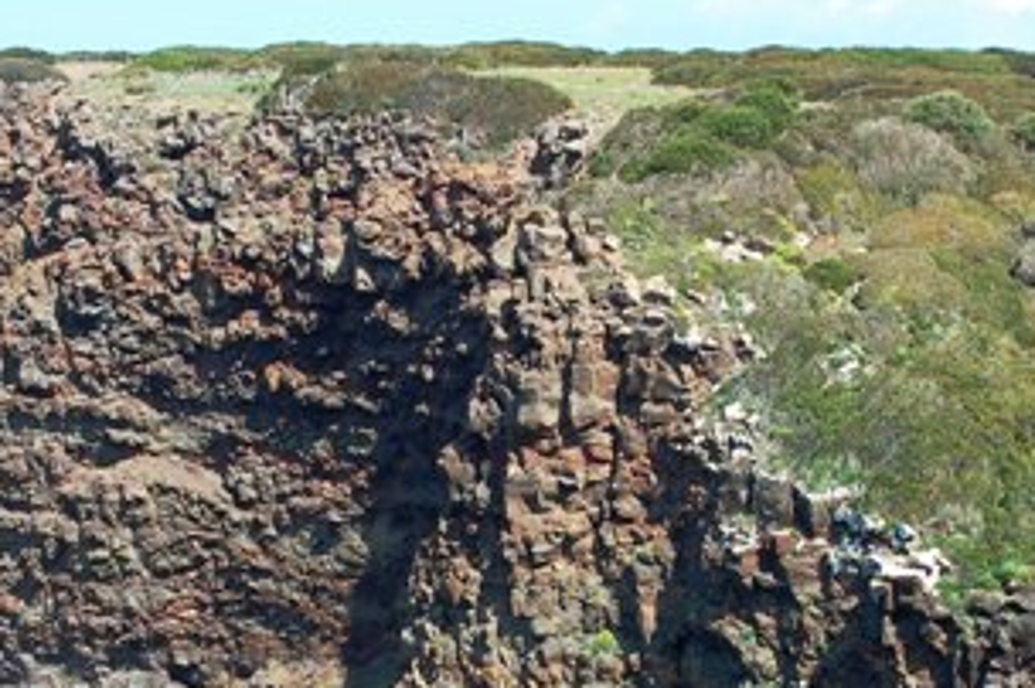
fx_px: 2556
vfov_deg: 15.2
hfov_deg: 22.9
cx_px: 487
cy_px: 569
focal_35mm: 89
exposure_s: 1/200
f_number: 7.1
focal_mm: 24
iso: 200
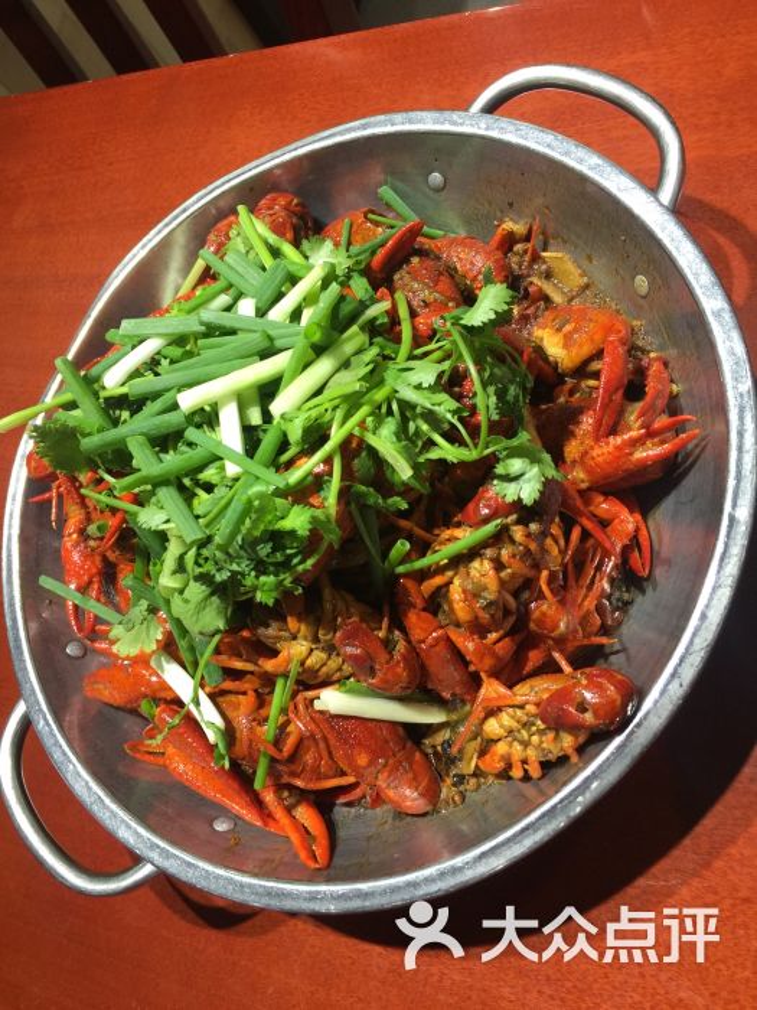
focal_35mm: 29
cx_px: 378
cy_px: 505
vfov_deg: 61.7
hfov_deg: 48.2
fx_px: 846
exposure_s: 1/50
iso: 40
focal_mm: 4.15
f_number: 2.2
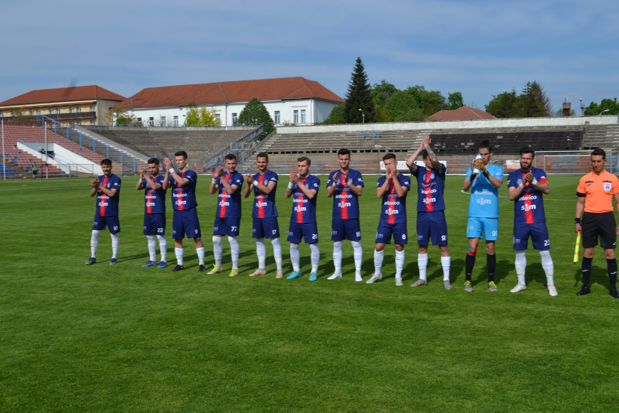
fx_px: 671
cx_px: 310
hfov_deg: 49.6
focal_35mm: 39
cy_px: 206
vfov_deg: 34.2
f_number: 8
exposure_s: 1/250
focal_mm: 26
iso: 100
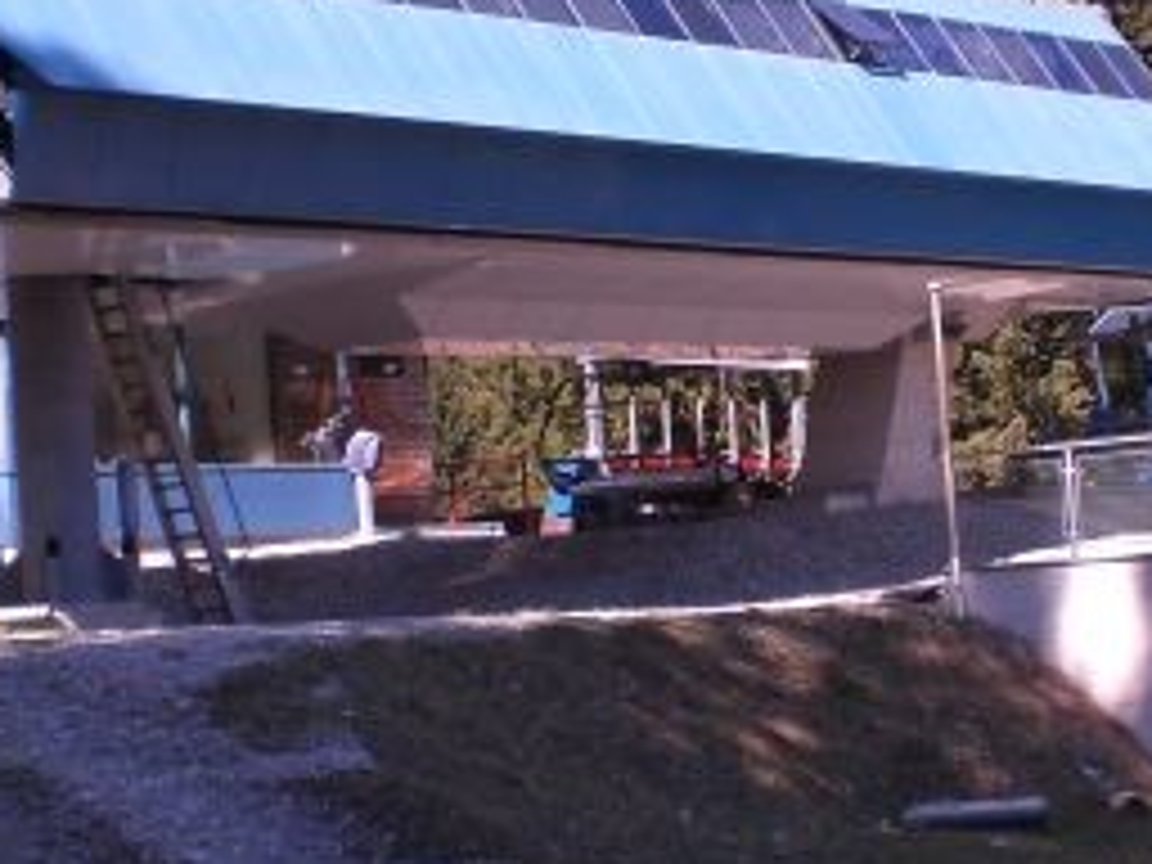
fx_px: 3162
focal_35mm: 95
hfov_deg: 20.6
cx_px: 738
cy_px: 558
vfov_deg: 15.5
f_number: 4.4
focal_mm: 6.3
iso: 50
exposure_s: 1/200
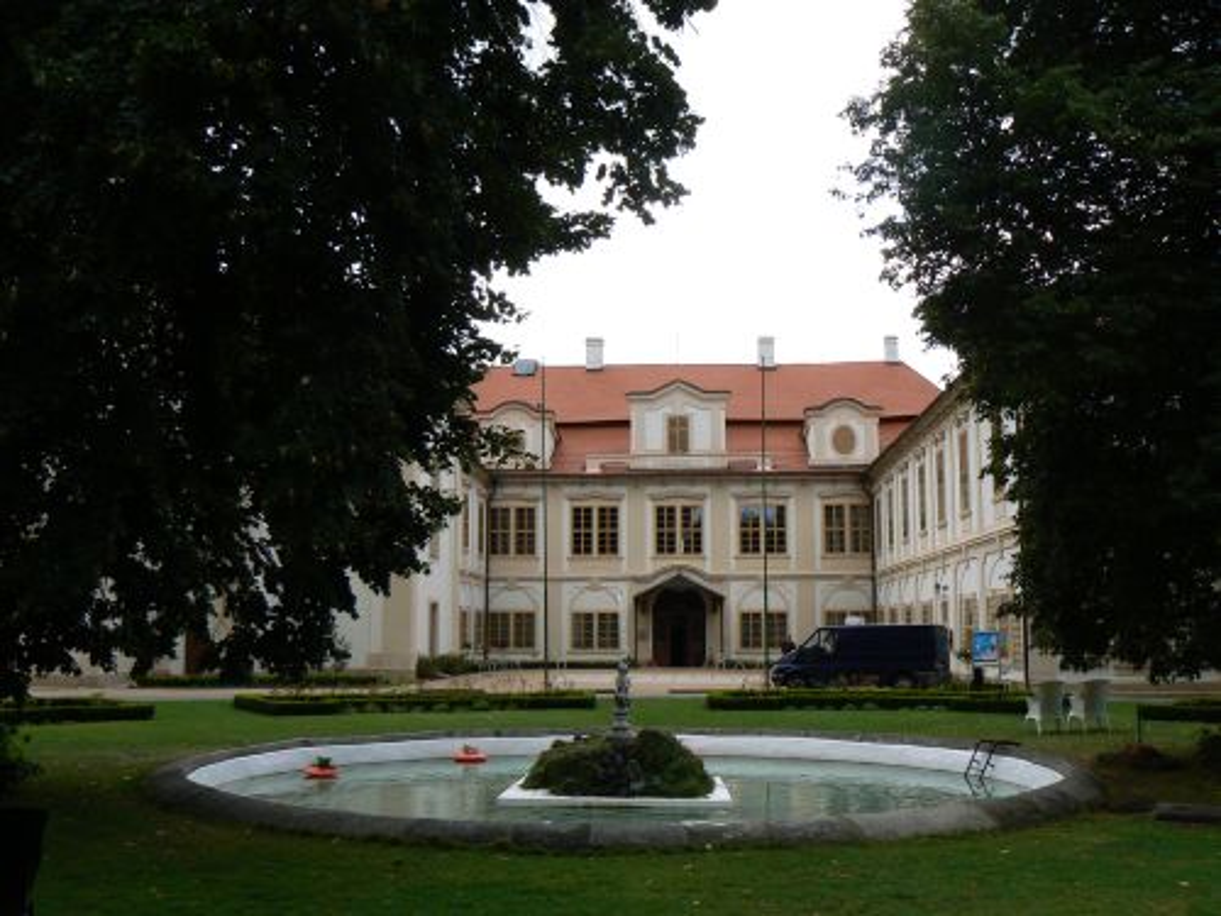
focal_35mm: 36
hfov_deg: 51.4
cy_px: 458
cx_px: 610
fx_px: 1270
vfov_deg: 39.7
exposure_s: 1/320
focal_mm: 6
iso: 80
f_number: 5.6
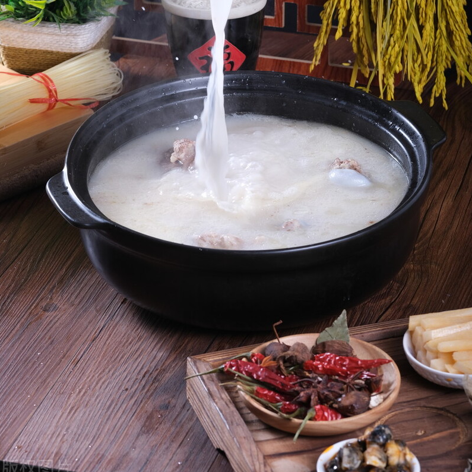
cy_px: 126
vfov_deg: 10.1
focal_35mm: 173
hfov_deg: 10.1
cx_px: 236
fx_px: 2669
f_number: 8
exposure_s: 1/160
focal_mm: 90
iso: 160
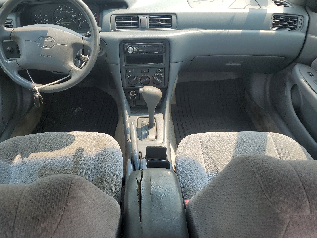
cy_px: 110
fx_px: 266
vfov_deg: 48.2
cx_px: 148
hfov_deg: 61.6
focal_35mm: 29
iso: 50
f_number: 1.5
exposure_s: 1/667
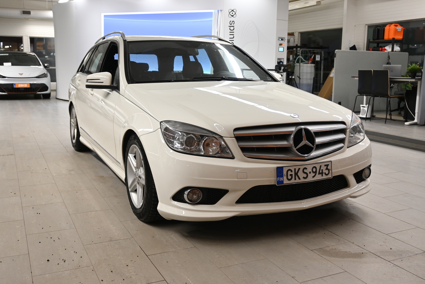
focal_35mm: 36
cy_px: 142
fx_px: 425
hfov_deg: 53.1
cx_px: 212
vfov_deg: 36.9
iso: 450
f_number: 4.2
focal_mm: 24
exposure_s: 1/40
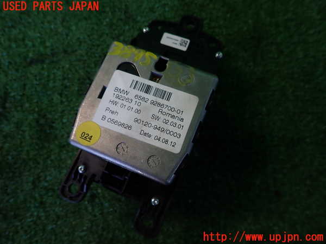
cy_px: 122
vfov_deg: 54.9
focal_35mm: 25
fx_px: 235
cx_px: 163
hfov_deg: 69.4
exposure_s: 1/60
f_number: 2
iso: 160
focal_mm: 4.5
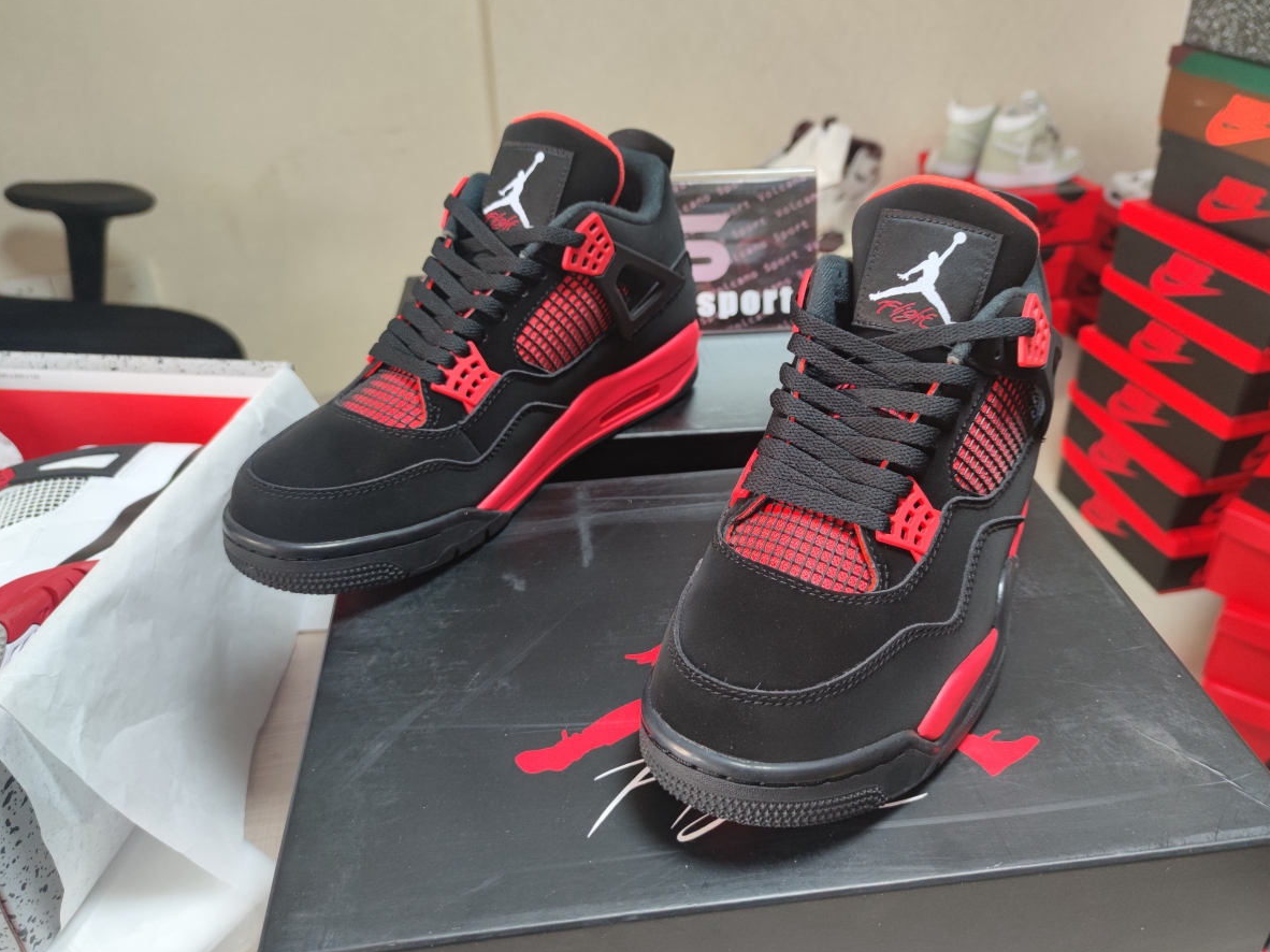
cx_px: 660
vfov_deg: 53.0
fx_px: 954
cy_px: 457
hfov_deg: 67.3
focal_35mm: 26
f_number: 1.69
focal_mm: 6.72
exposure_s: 1/53
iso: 191
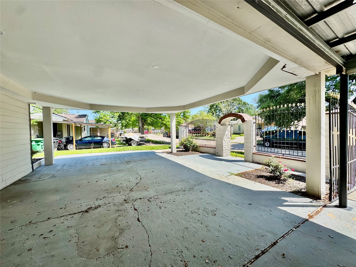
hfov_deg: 102.1
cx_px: 178
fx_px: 144
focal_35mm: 14
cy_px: 134
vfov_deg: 85.7
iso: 50
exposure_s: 1/1020
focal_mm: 2.22
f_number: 2.2
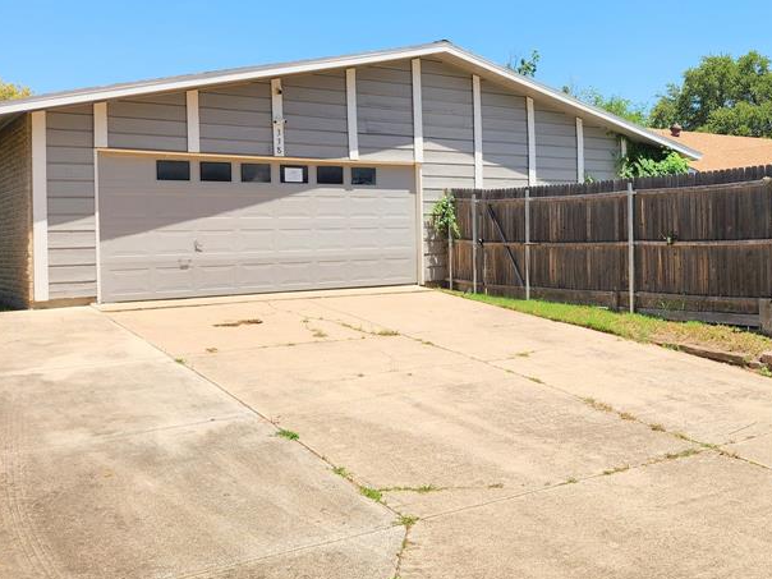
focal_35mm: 39
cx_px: 606
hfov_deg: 45.7
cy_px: 219
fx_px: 870
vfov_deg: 36.6
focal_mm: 5.4
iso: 20
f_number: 1.8
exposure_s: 1/1686
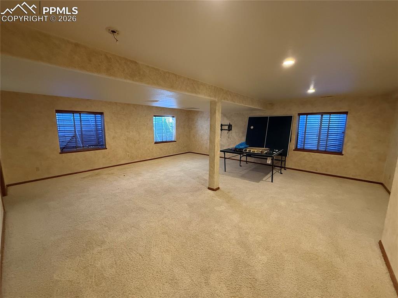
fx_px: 161
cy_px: 149
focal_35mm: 14
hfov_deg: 102.1
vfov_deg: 85.6
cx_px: 199
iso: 500
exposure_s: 1/60
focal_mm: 2.22
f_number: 2.2
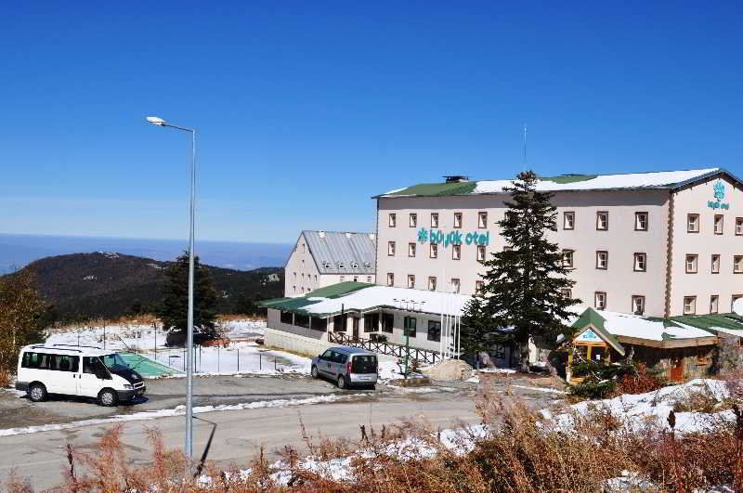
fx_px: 804
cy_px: 246
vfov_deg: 34.1
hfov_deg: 49.6
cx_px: 372
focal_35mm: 39
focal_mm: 26
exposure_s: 1/640
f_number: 13
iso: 200
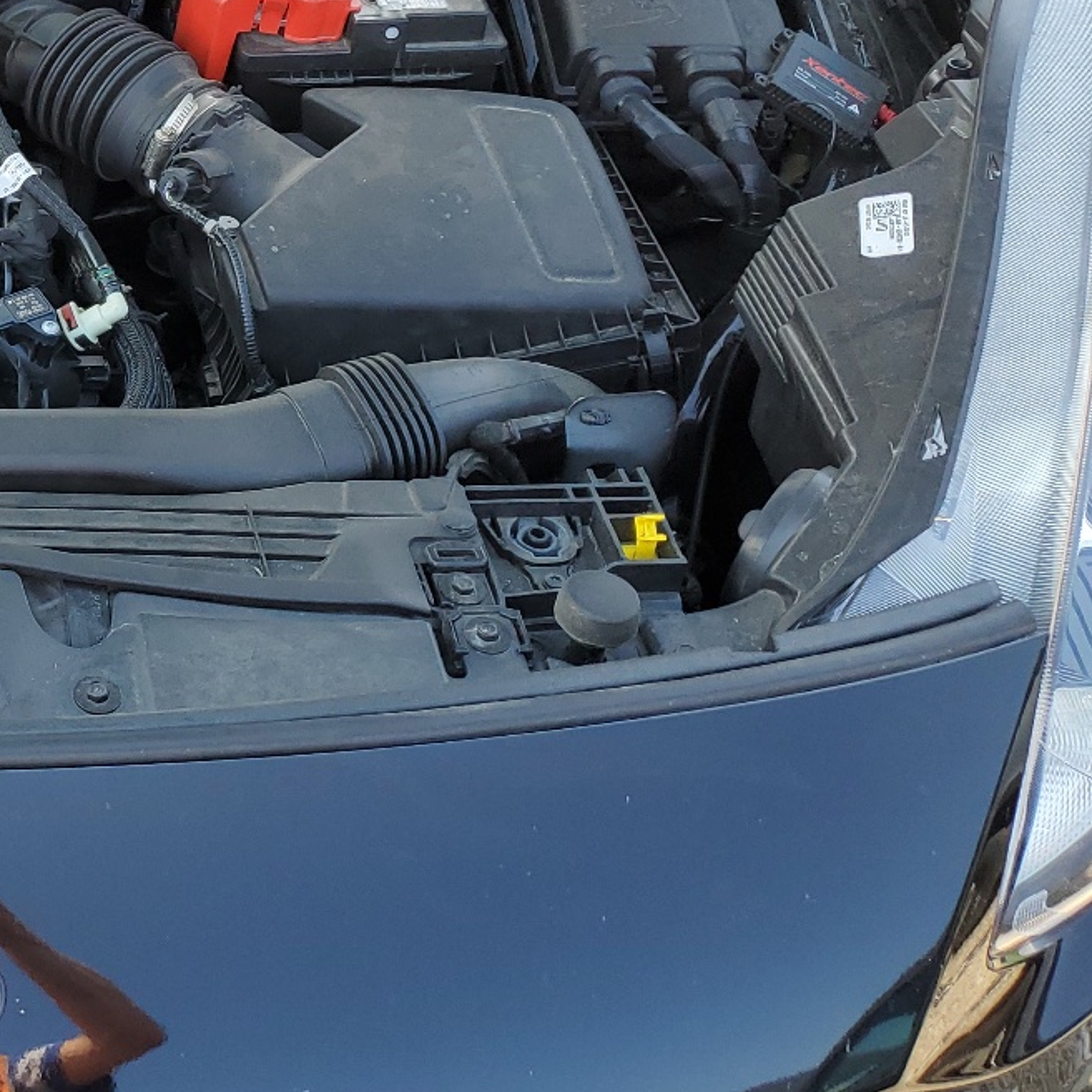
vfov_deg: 30.0
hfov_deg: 27.0
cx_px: -216
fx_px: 1999
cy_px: 254
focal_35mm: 56
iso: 50
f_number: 1.5
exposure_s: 1/476
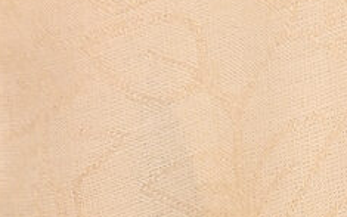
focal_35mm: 389
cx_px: 969
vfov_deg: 2.9
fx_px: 3680
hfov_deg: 5.2
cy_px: -1439
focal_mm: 35
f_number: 4
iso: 320
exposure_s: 1/160
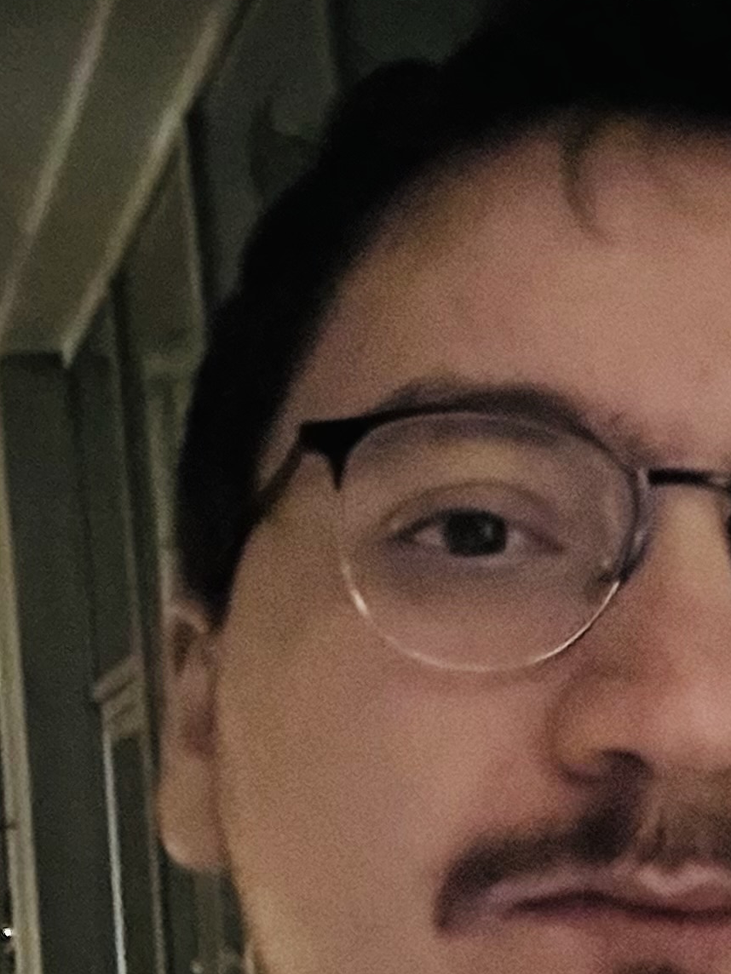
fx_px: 2281
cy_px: 771
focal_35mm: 81
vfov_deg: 23.8
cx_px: 672
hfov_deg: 17.9
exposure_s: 1/17
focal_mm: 2.69
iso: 2000
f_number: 1.9
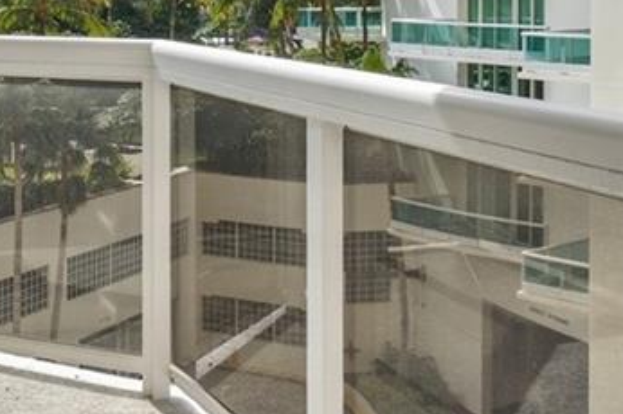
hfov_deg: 26.5
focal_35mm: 74
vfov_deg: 17.8
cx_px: 76
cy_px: -22
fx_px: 1279
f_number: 9
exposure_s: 1/4000
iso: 320
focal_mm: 16
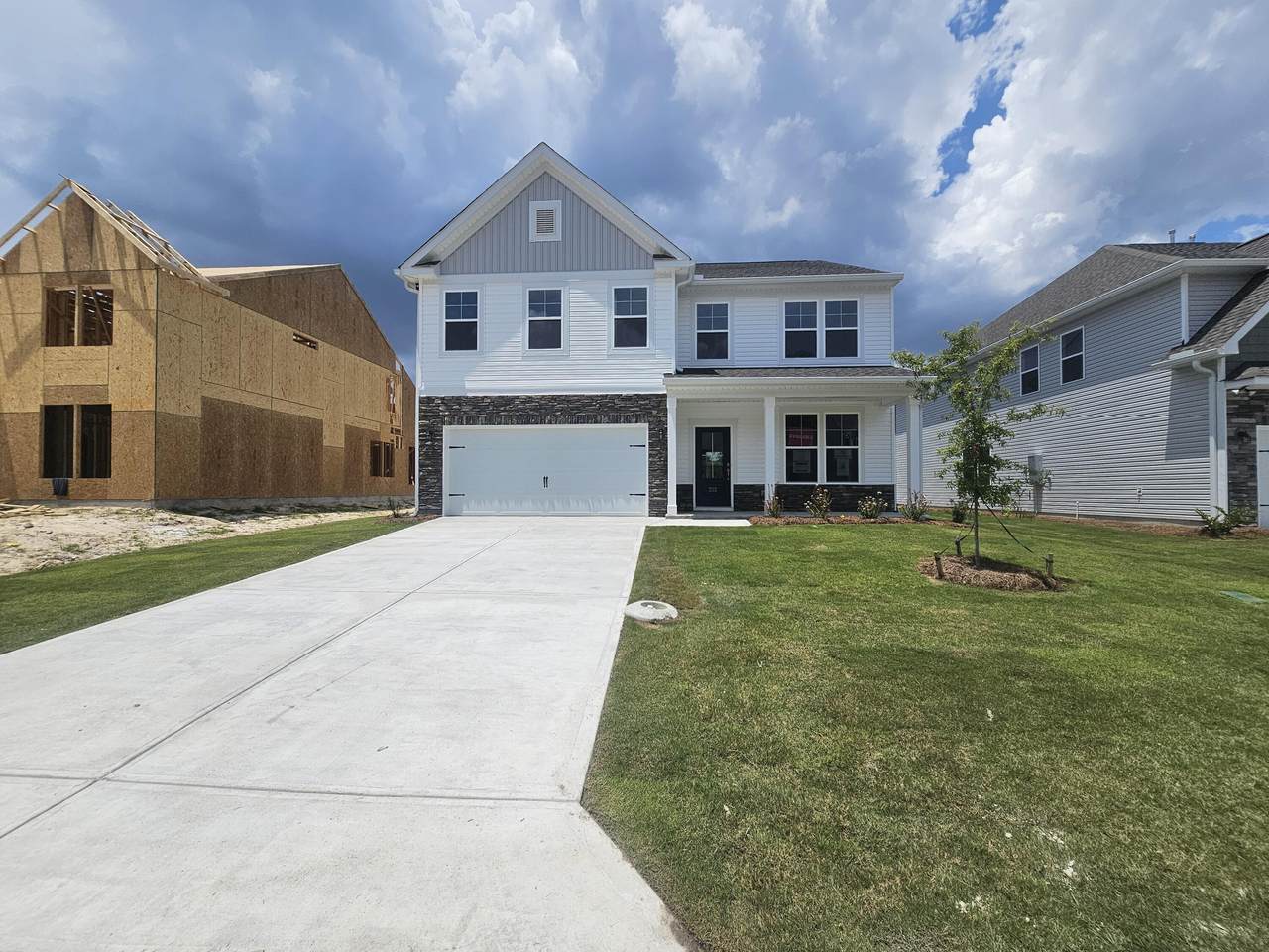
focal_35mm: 13
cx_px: 634
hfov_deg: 106.2
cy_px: 476
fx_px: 477
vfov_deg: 89.9
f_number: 2.2
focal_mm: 2.2
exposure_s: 1/5523
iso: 50
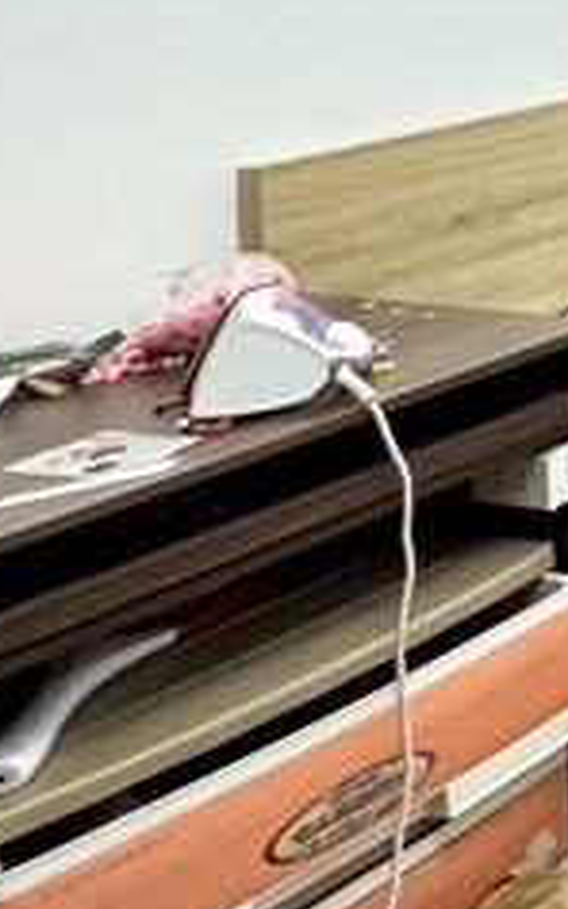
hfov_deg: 10.1
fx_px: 1586
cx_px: 1907
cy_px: -169
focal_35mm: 64
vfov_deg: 28.1
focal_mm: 2.22
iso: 200
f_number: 2.2
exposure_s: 1/50
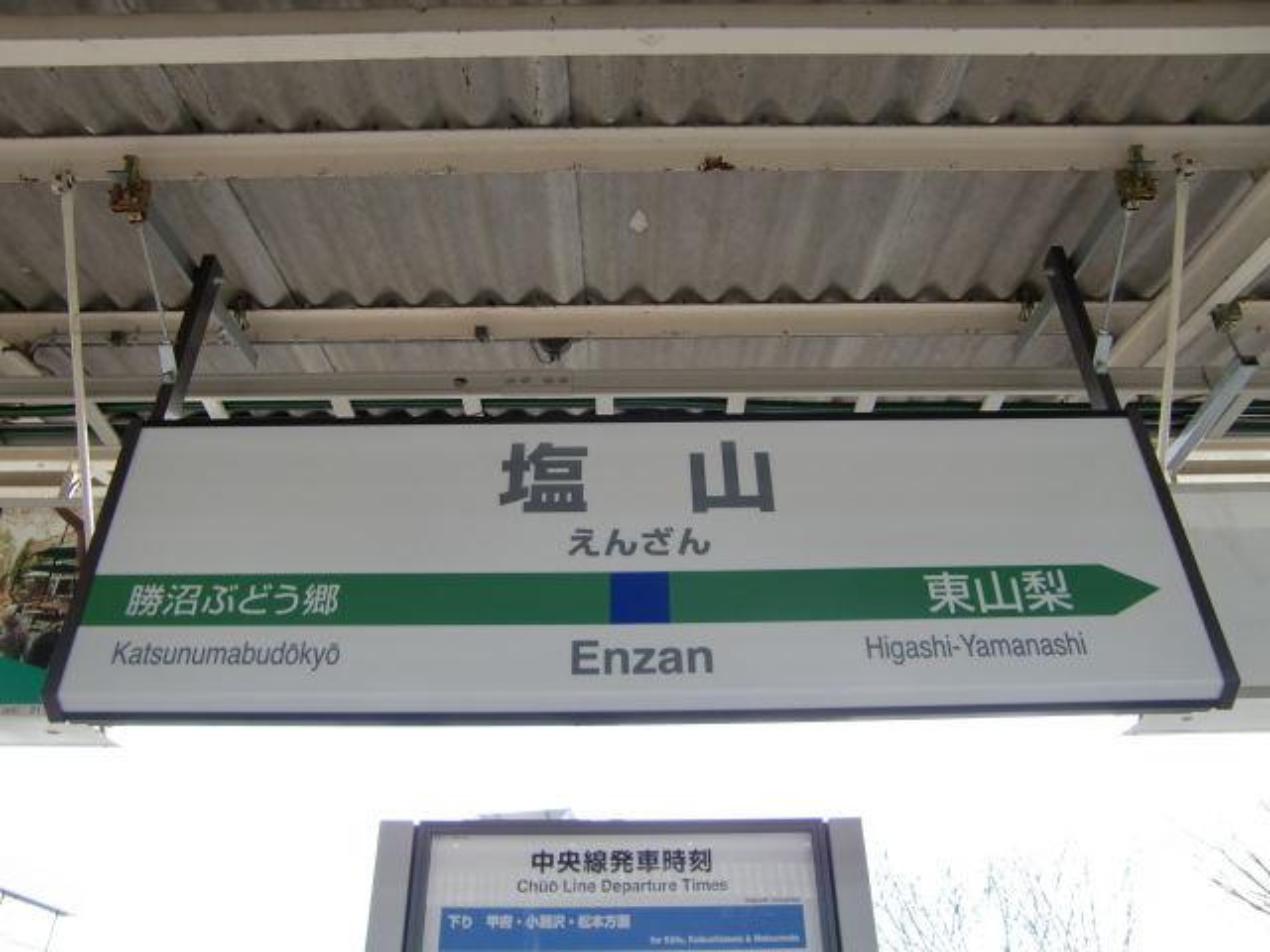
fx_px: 1027
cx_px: 635
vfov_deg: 49.7
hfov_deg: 63.4
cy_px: 476
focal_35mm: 28
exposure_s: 1/80
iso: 64
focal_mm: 4.9
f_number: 2.6
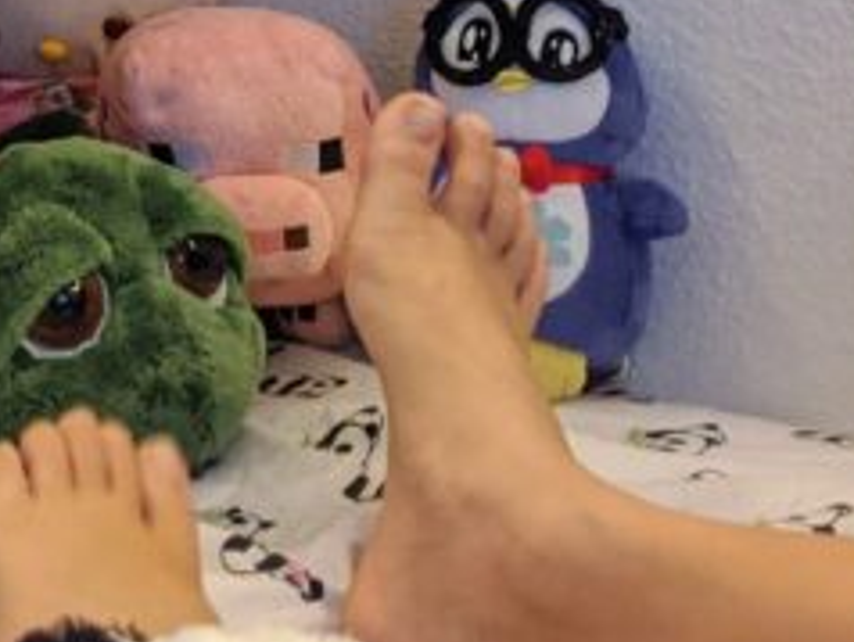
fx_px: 2865
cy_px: -563
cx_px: -301
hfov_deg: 16.0
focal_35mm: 116
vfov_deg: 11.7
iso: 113
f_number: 1.8
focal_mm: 4.44
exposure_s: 1/59.9
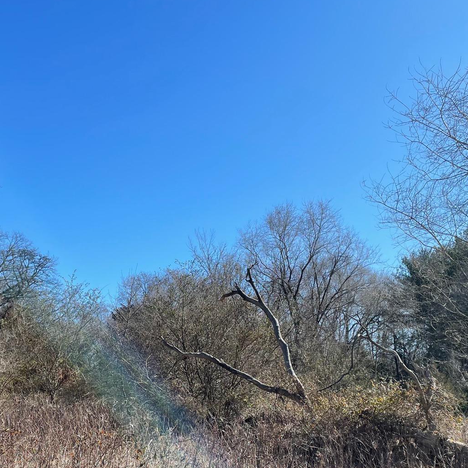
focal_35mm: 46
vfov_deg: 36.0
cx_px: 211
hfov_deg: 36.8
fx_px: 704
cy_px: 345
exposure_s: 1/2506
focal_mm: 4.2
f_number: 1.6
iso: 32
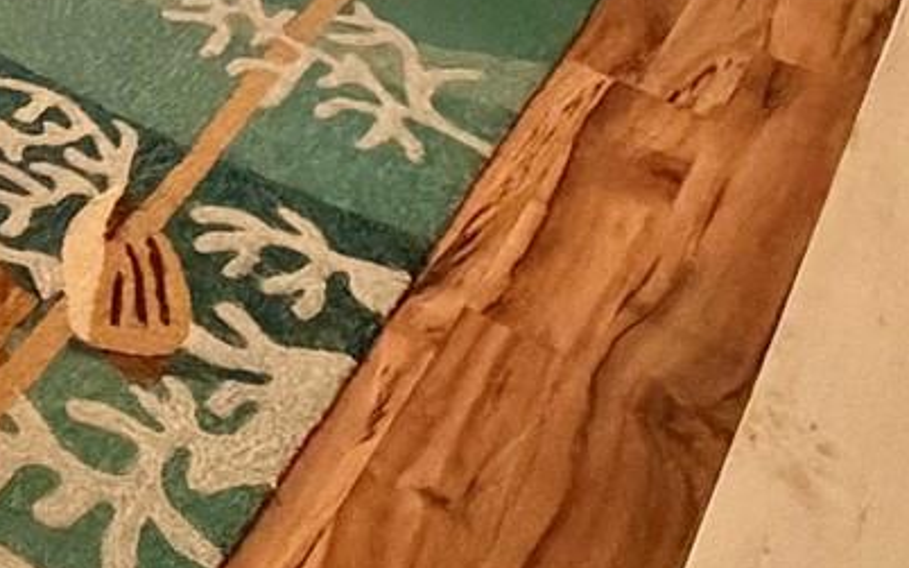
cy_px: -309
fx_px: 1461
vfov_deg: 19.0
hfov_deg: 24.6
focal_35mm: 59
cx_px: -531
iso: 400
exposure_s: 1/60
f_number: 2.2
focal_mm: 2.22
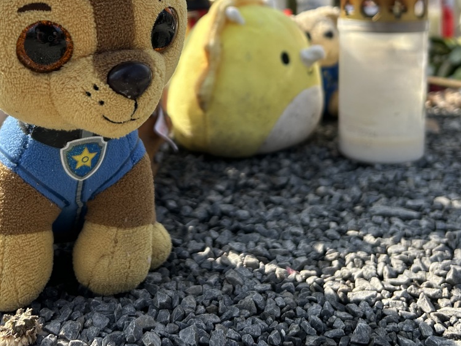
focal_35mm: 47
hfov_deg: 40.4
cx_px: 216
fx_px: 626
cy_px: 41
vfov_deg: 29.7
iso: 50
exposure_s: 1/758
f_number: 1.5
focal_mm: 5.7
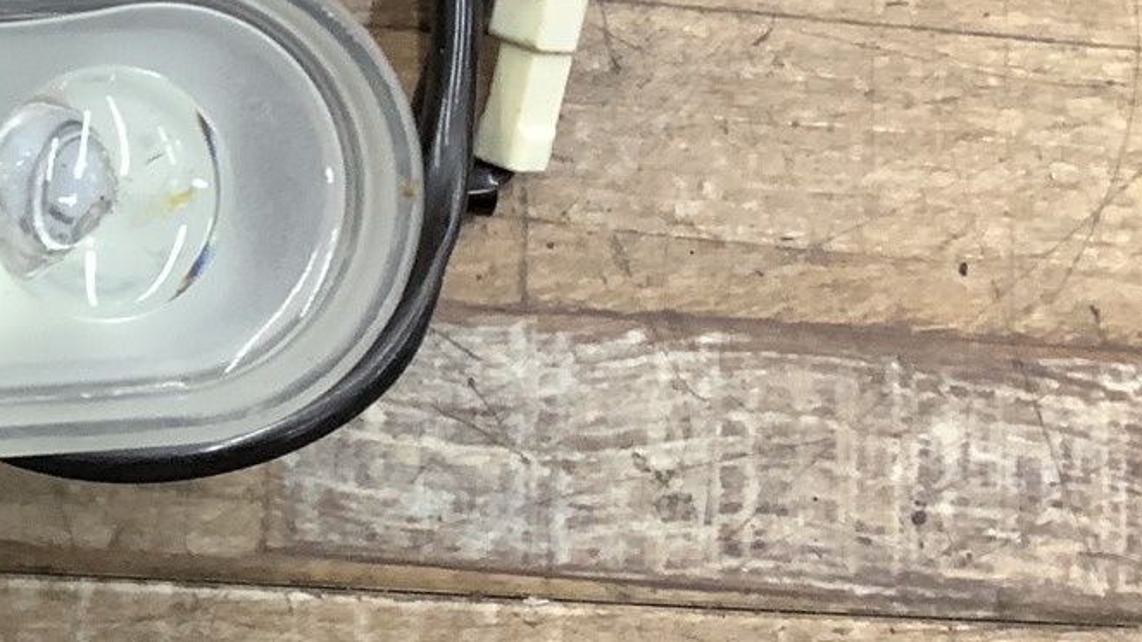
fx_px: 2543
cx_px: -186
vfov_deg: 14.4
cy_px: 218
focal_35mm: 84
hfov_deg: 23.4
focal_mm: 3.3
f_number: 2.4
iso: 125
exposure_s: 1/50
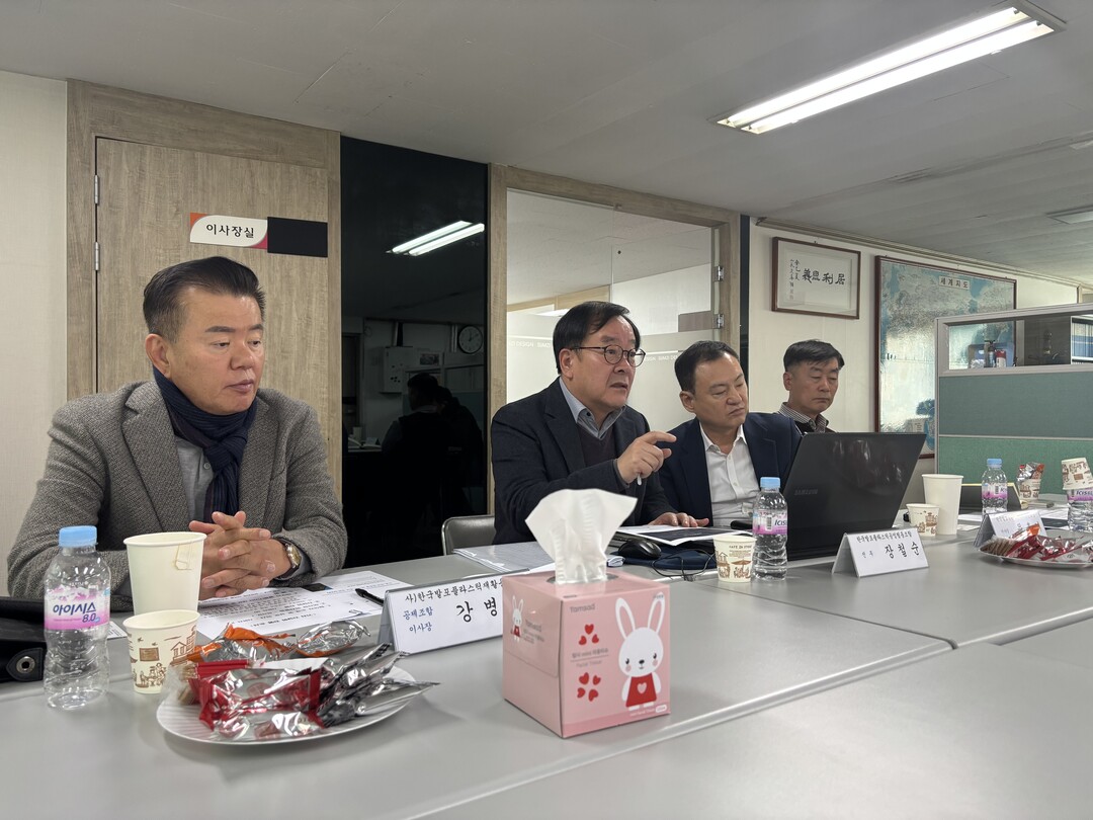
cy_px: 410
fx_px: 821
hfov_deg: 67.3
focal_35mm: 26
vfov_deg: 53.1
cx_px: 546
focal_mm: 5.96
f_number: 1.6
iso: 125
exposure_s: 1/60
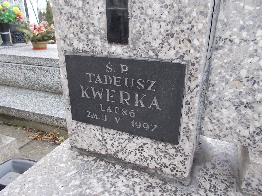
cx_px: 131
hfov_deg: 67.3
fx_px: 197
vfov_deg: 53.1
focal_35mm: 26
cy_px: 98
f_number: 3.2
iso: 100
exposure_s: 1/25
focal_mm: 4.6
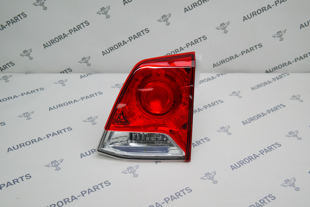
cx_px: 155
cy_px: 104
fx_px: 353
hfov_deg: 47.4
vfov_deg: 32.6
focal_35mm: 41
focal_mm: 27
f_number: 4
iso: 200
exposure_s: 1/80
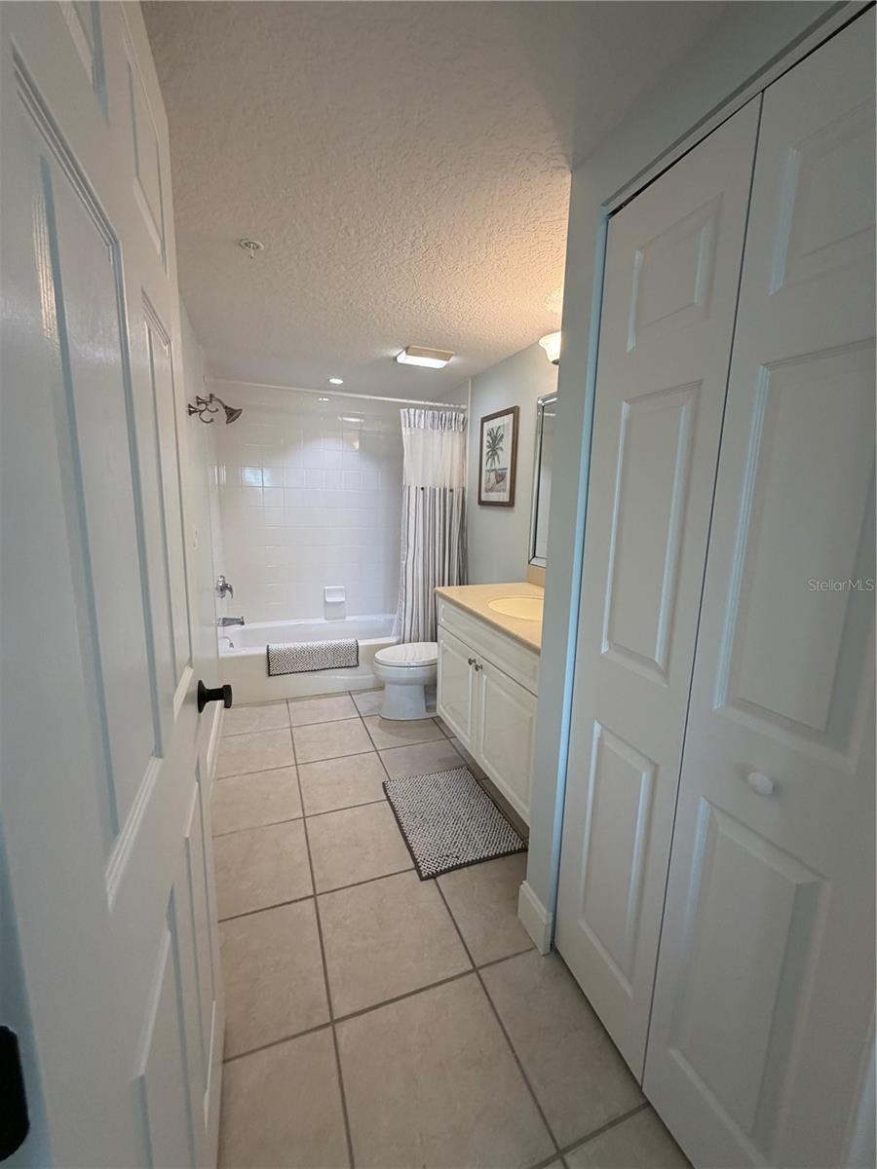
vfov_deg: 102.1
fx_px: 473
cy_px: 584
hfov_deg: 85.7
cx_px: 438
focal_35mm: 14
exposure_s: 1/120
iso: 200
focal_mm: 2.22
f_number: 2.2
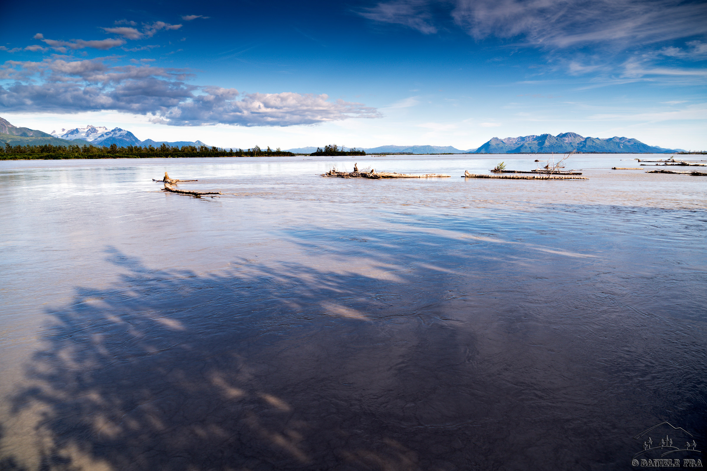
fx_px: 471
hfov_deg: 73.7
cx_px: 354
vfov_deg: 53.1
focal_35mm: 24
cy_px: 236
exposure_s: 1/320
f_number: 6.3
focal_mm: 24
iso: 100
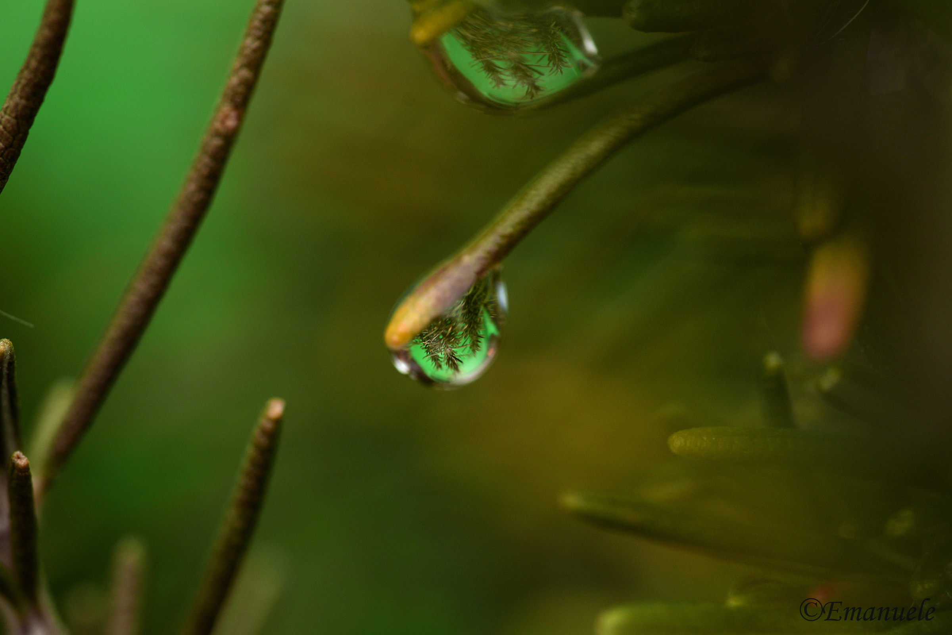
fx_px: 4165
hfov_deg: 13.0
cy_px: 318
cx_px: 476
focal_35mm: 158
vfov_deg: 8.7
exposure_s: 1/100
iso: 200
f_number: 10
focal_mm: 105
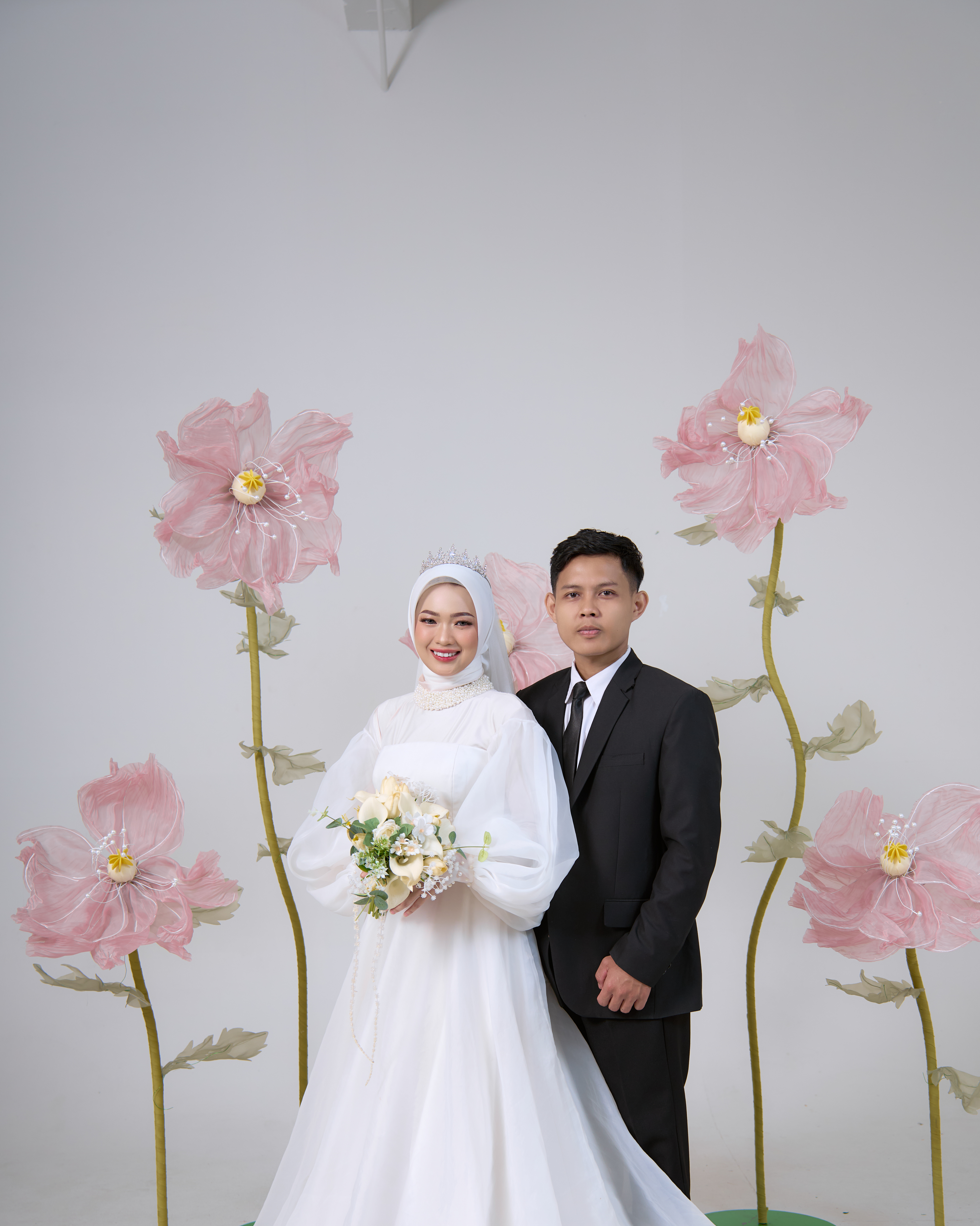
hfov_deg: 32.1
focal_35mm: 47
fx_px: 1704
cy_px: 802
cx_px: 508
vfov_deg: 39.1
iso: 160
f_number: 3.2
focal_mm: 37
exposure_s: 1/200
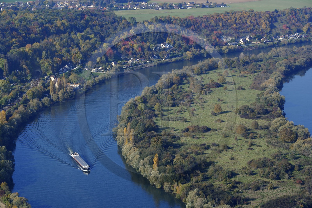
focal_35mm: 116
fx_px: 1004
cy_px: 104
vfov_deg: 11.8
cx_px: 156
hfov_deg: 17.7
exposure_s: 1/800
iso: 400
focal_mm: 116
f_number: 8
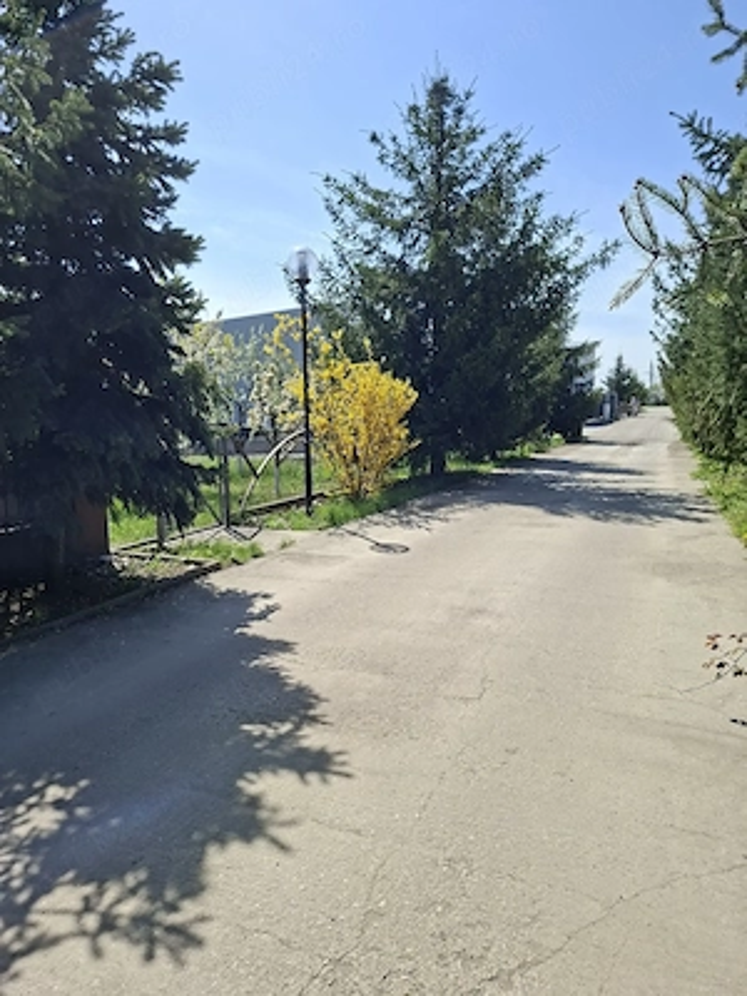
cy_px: 498
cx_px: 374
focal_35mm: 23
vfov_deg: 73.9
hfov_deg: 58.9
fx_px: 662
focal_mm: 5.54
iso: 50
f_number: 1.8
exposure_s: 1/2427
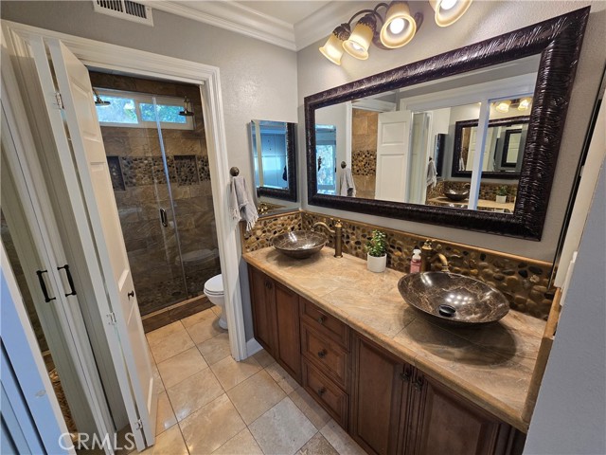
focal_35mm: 13
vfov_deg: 89.9
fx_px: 228
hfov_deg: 106.2
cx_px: 303
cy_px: 228
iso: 100
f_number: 2.2
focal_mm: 2.2
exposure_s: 1/60
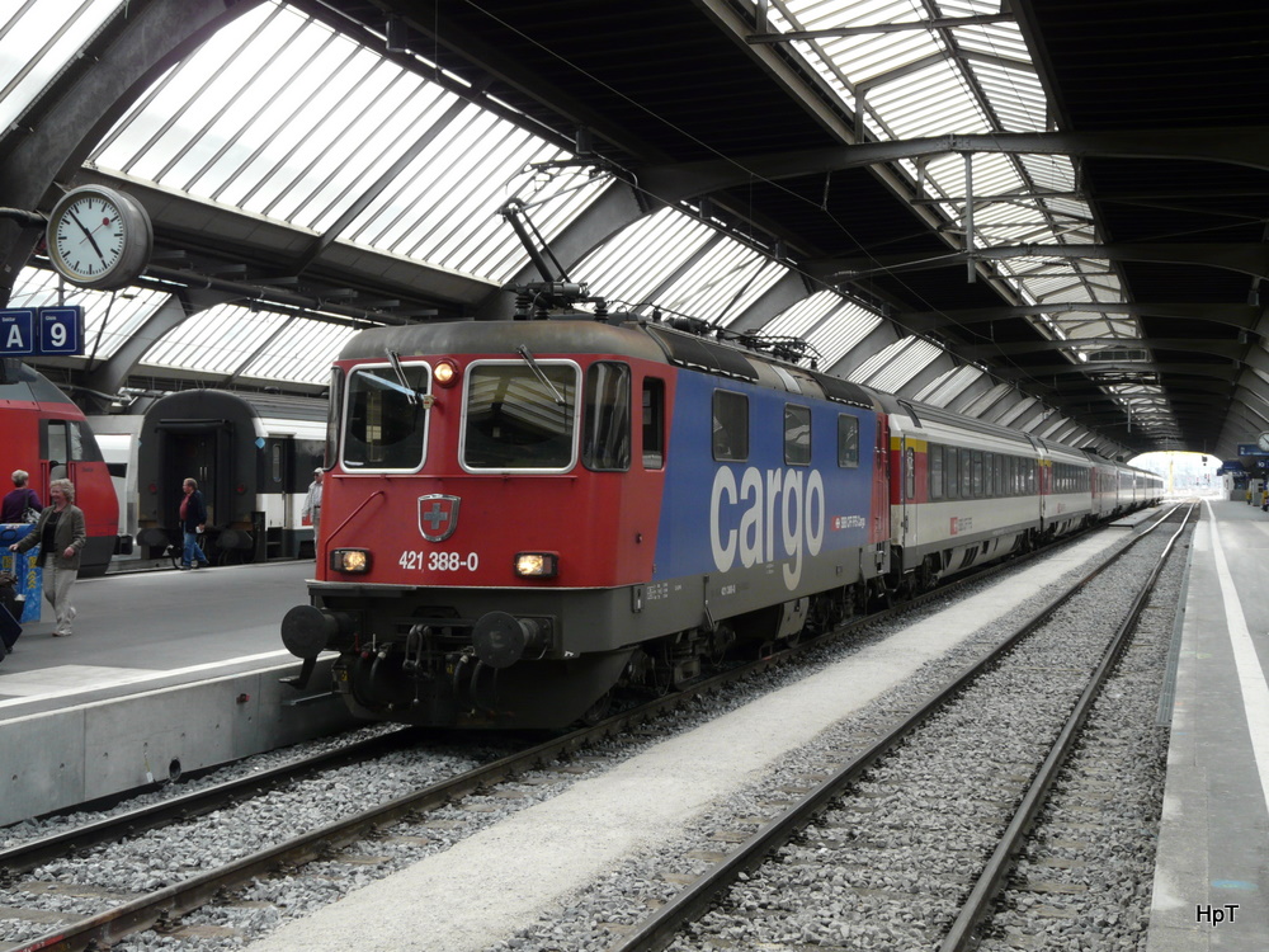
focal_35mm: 45
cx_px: 634
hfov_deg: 42.1
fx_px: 1650
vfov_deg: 32.2
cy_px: 476
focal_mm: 7.4
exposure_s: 1/100
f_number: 3.2
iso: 100
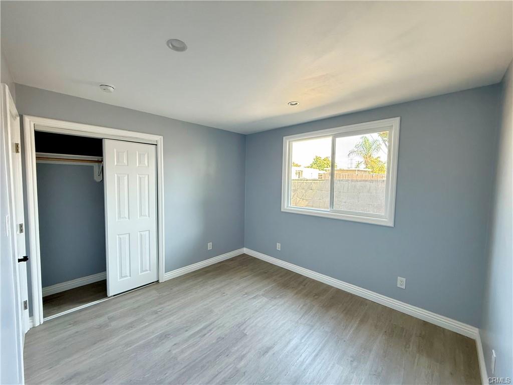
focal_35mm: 14
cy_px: 192
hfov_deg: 102.1
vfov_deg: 85.7
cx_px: 256
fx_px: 207
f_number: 2.2
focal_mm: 2.22
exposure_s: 1/60
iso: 400
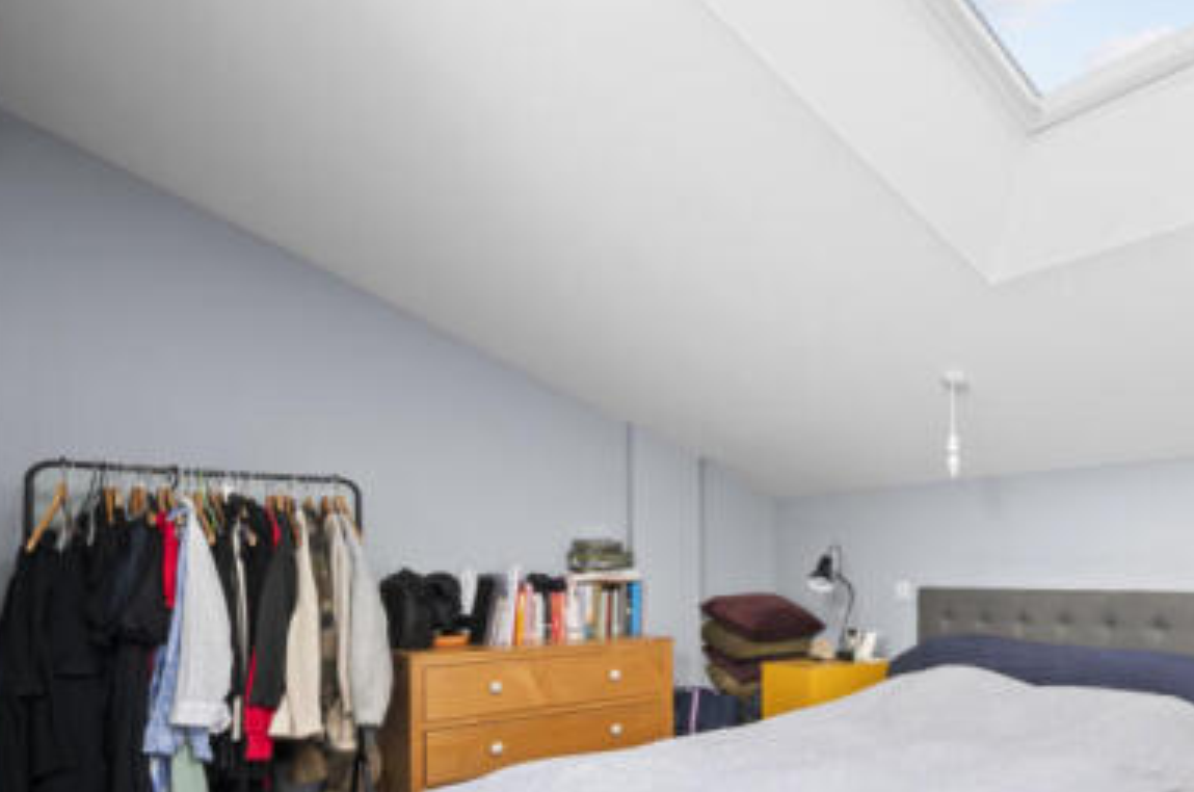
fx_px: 795
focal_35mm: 24
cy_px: 577
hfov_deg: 68.0
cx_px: 926
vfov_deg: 51.1
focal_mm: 14
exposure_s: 1/1.25
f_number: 16
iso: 200
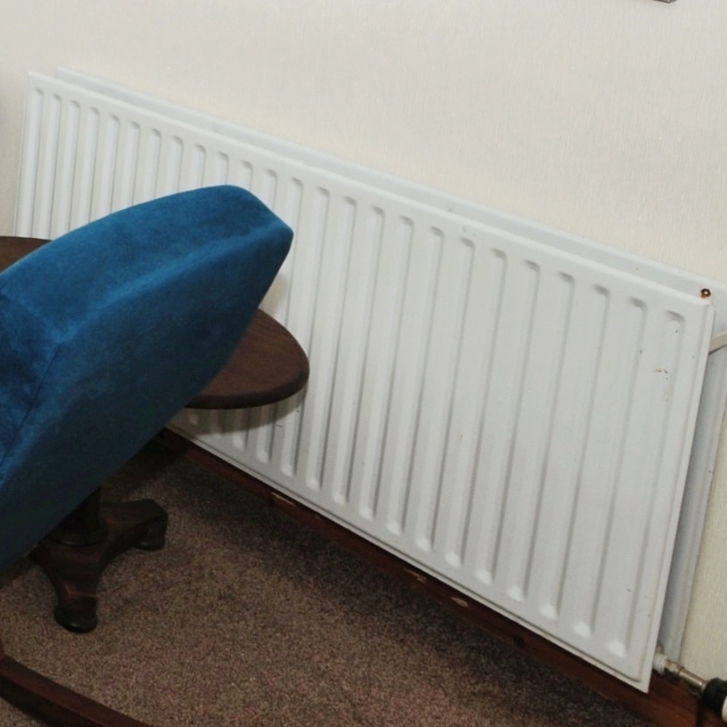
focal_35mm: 57
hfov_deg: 23.3
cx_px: -402
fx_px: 1354
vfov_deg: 28.6
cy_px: 44
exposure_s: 1/15
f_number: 7.1
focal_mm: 12
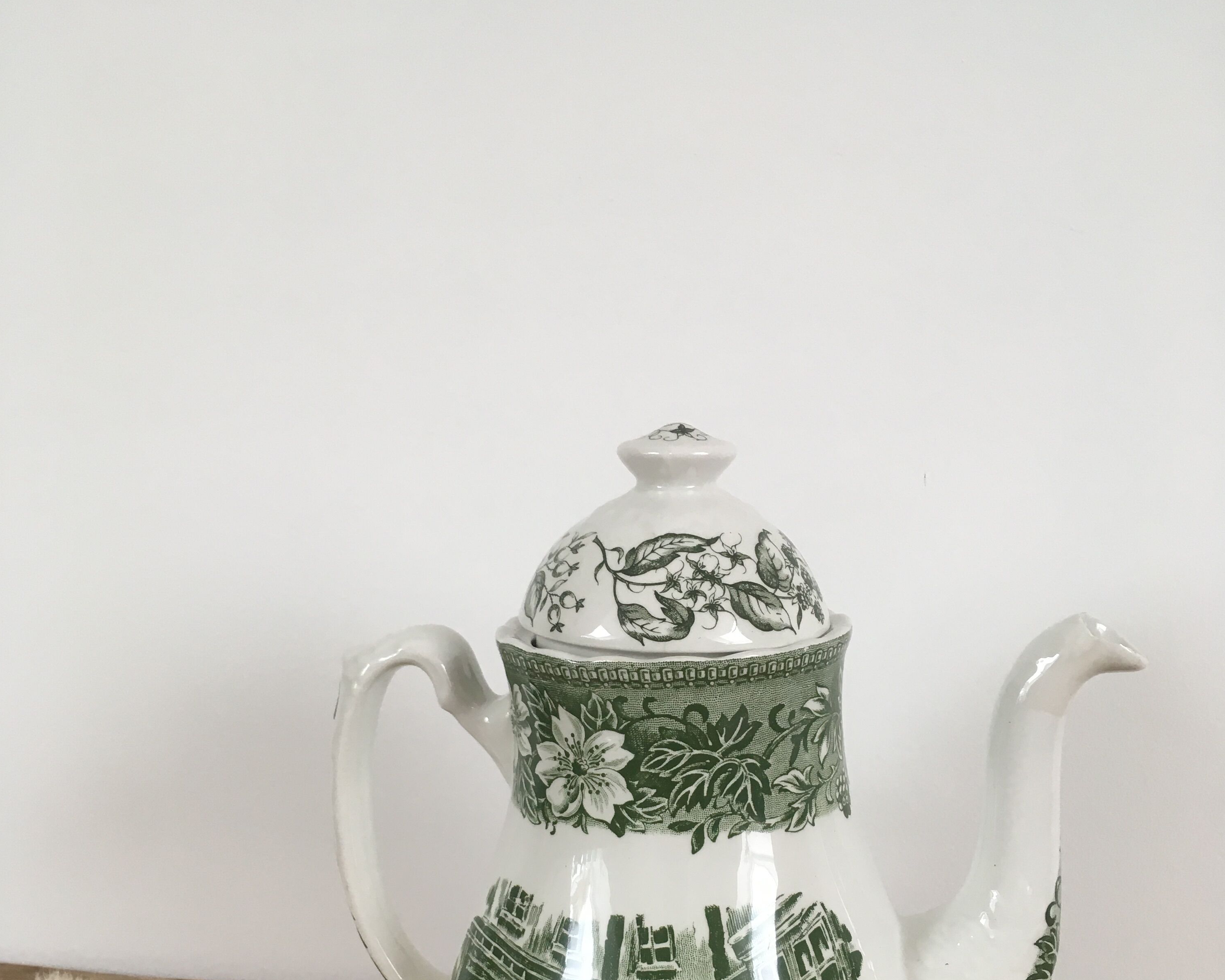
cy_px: 721
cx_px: 615
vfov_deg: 38.3
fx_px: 1378
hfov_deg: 47.9
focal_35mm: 38
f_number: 2.2
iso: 25
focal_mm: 4.15
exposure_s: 1/33
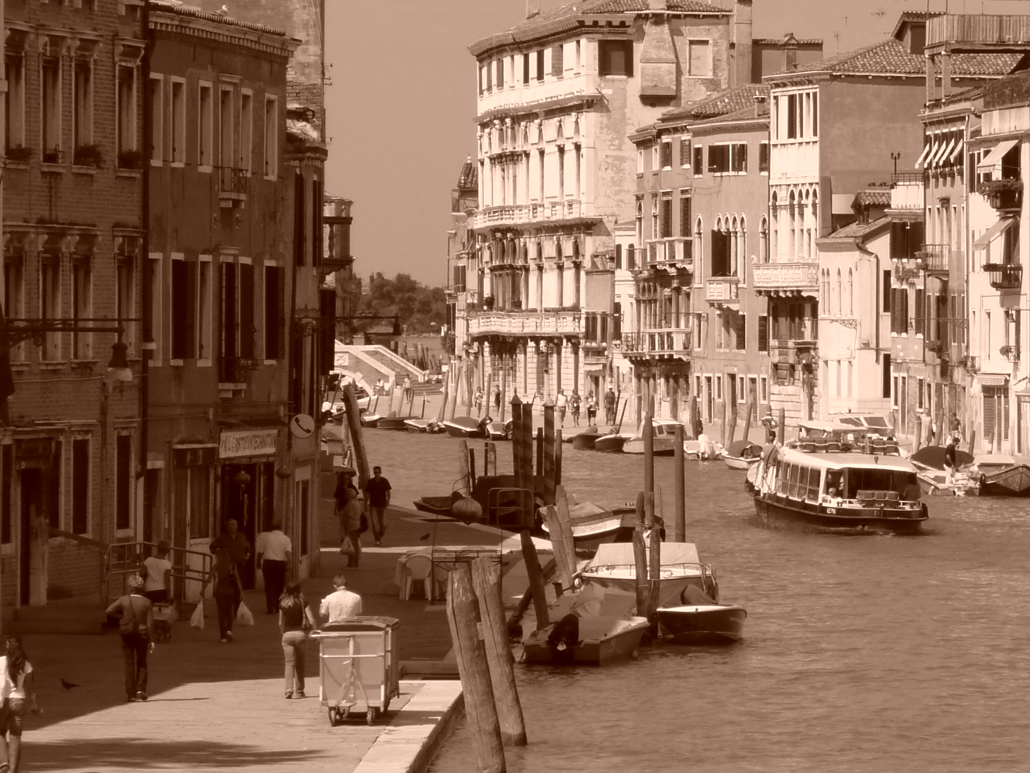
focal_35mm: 246
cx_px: 787
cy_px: 309
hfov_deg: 8.0
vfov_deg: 6.0
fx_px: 7320
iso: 100
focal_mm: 23.1
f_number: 4.8
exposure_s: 1/800
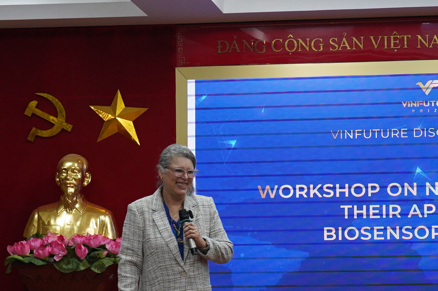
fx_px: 1629
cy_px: 195
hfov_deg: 15.3
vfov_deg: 10.2
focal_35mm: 134
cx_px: 222
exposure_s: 1/125
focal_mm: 52
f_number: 5.6
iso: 2500
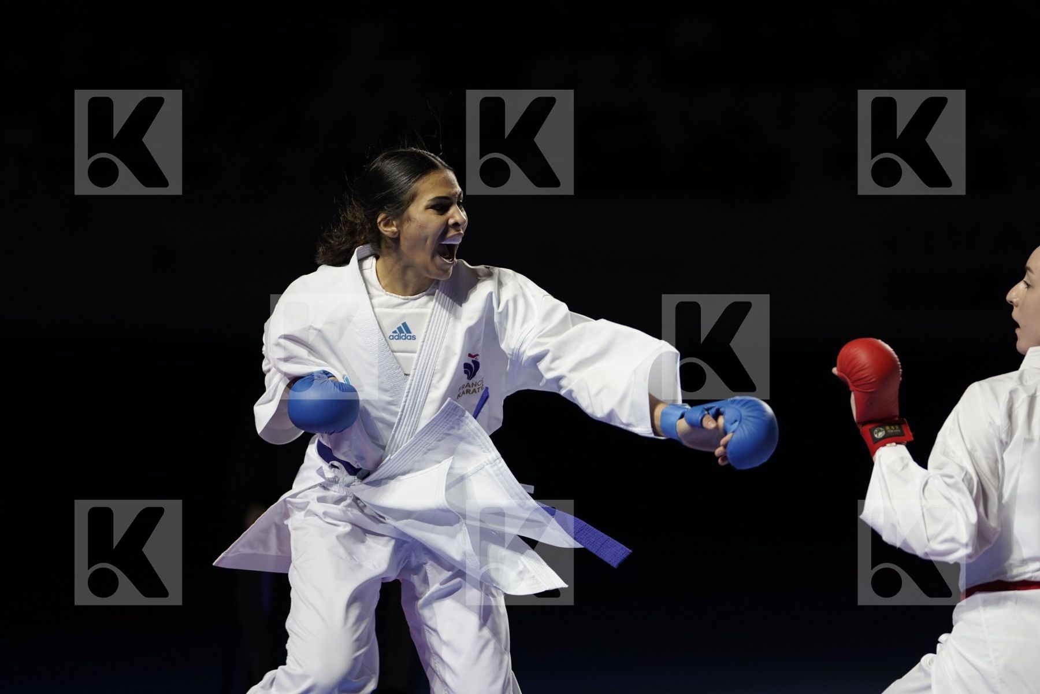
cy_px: 347
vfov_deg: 9.1
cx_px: 520
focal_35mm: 150
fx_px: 4333
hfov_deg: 13.7
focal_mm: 150
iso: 1000
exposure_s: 1/1000
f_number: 2.8
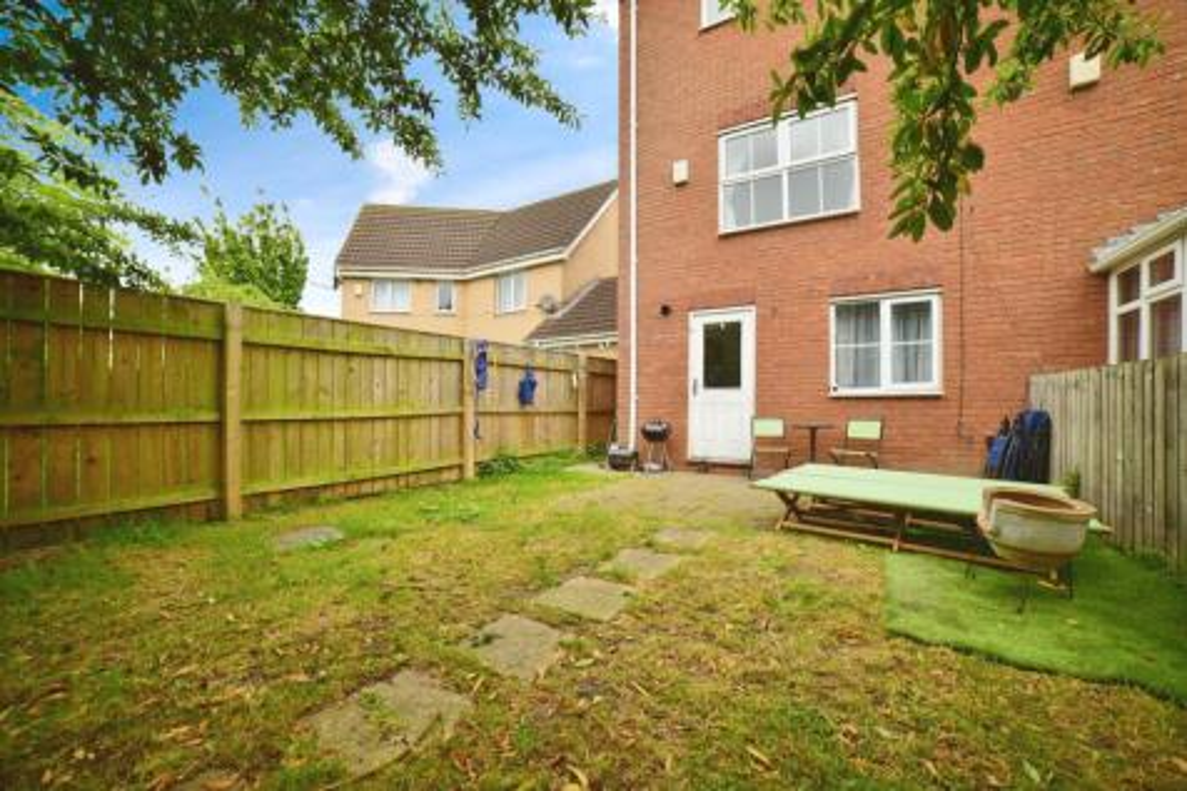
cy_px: 396
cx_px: 594
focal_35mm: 14
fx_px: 461
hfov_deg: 104.3
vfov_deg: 81.2
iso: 100
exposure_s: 1/200
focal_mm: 14
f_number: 8
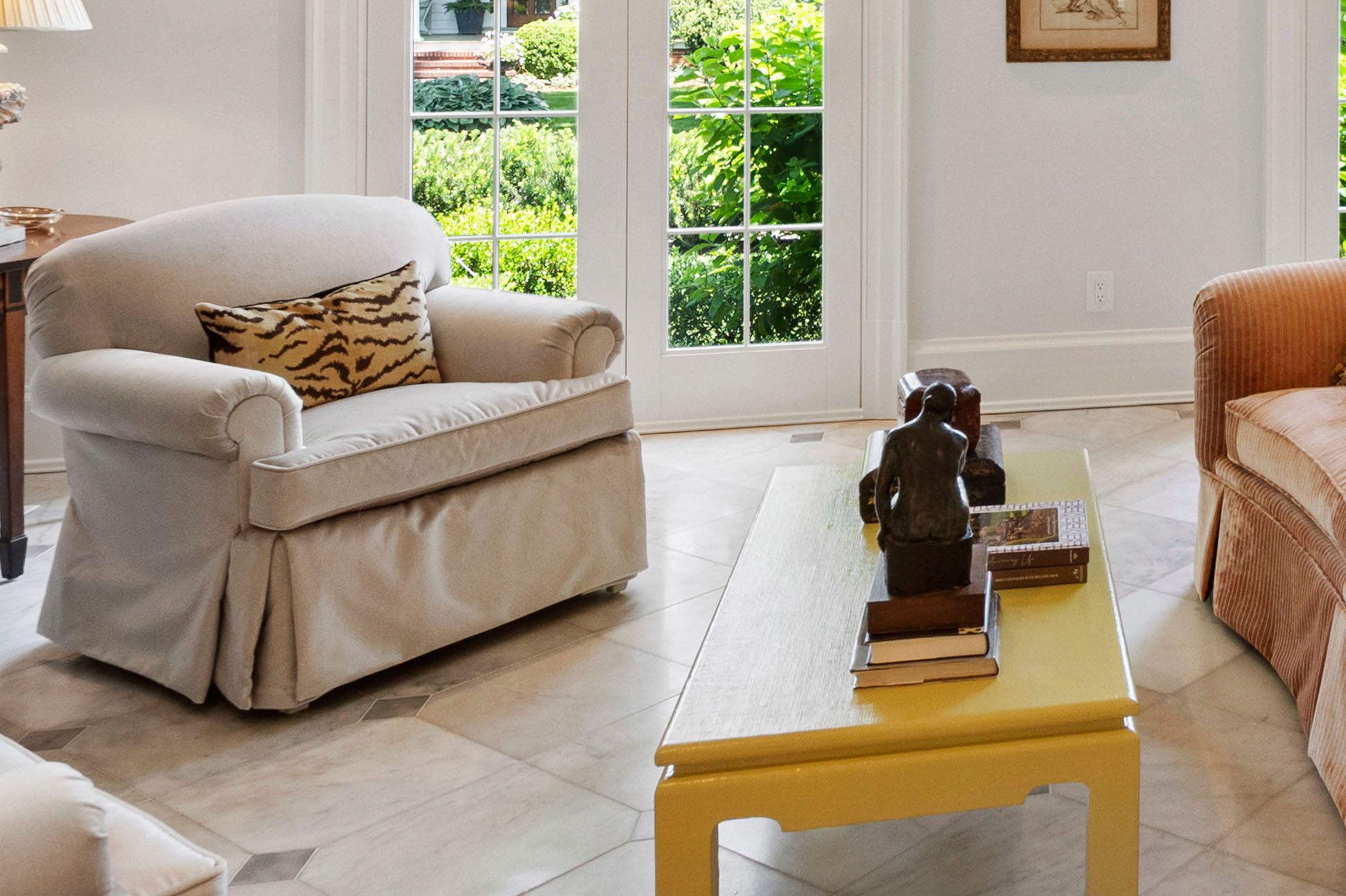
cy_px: -7
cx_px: 1419
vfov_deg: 29.1
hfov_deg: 38.8
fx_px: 1607
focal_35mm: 43
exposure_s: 1/3
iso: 100
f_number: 8
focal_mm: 10
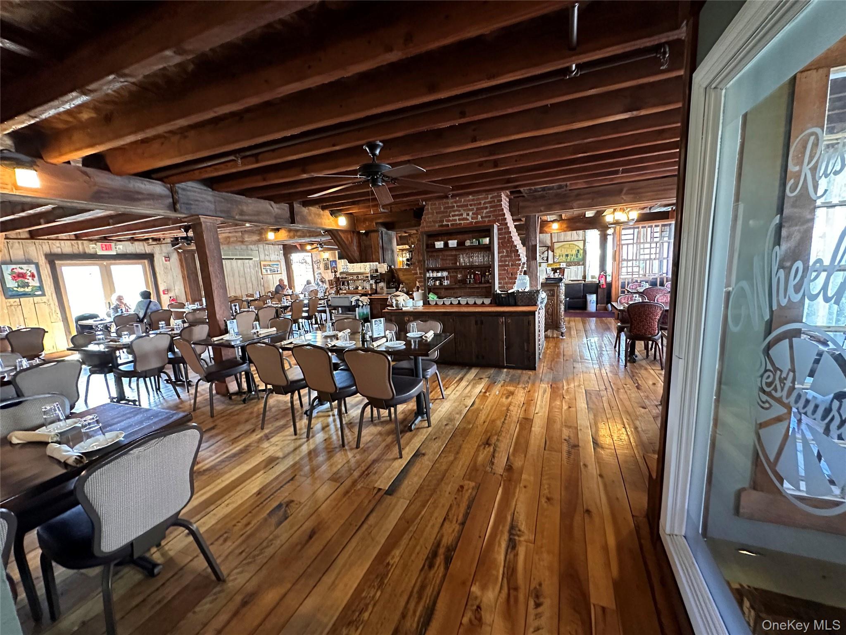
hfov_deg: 102.1
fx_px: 342
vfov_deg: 85.7
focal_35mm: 14
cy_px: 318
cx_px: 423
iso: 800
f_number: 2.2
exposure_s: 1/60
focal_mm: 2.22
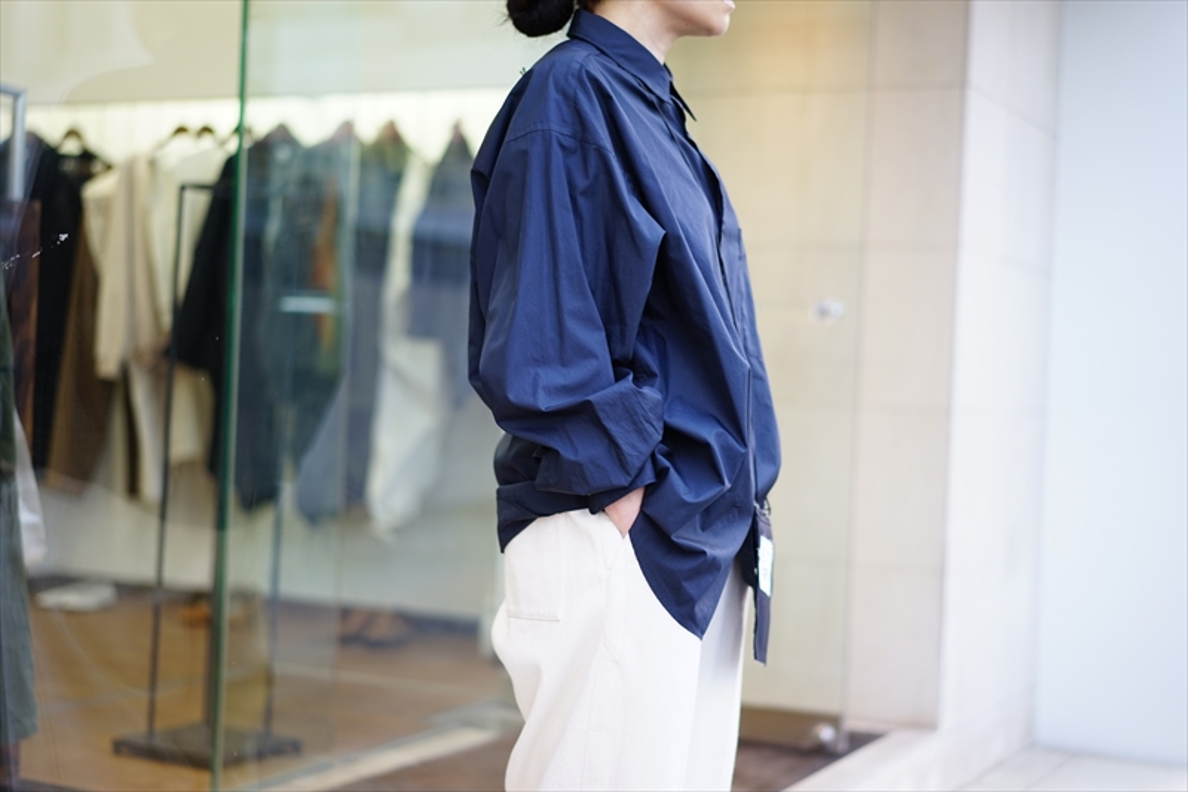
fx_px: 1815
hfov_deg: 36.3
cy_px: 396
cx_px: 594
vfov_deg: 24.6
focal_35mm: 55
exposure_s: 1/60
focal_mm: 55
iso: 125
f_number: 1.8
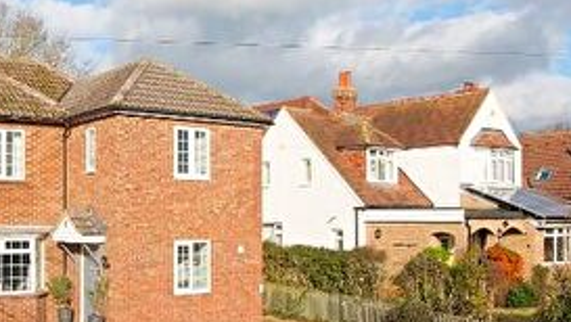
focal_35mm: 43
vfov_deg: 27.6
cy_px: 216
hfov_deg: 46.2
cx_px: 169
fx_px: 651
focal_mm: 11
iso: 100
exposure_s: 1/160
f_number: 10
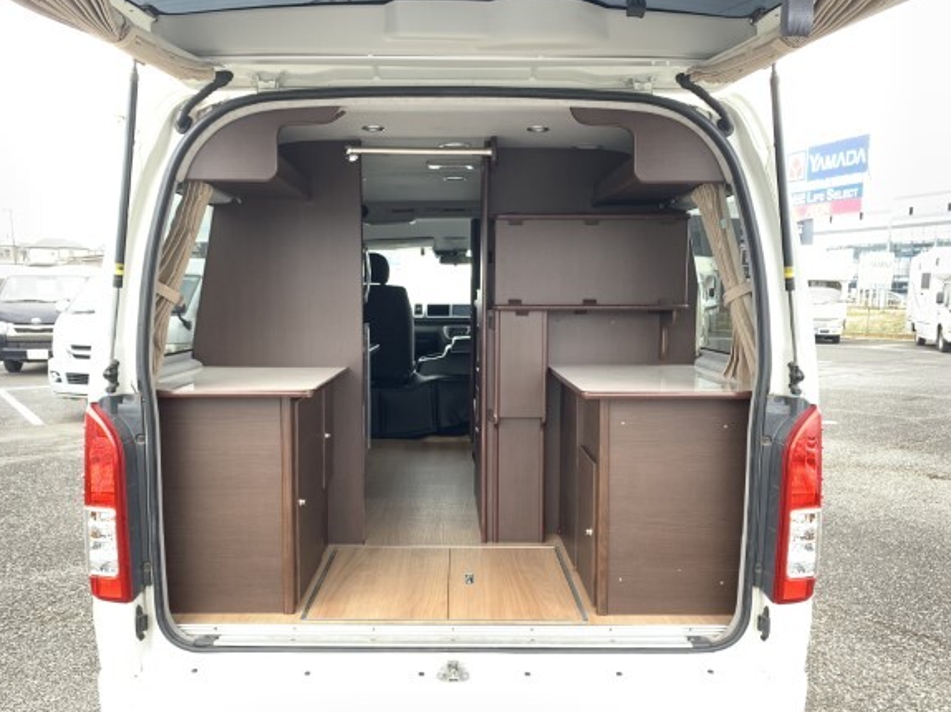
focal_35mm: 29
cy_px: 392
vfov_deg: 48.1
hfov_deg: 61.7
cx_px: 461
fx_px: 796
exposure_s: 1/60
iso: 125
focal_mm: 4.25
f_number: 1.8
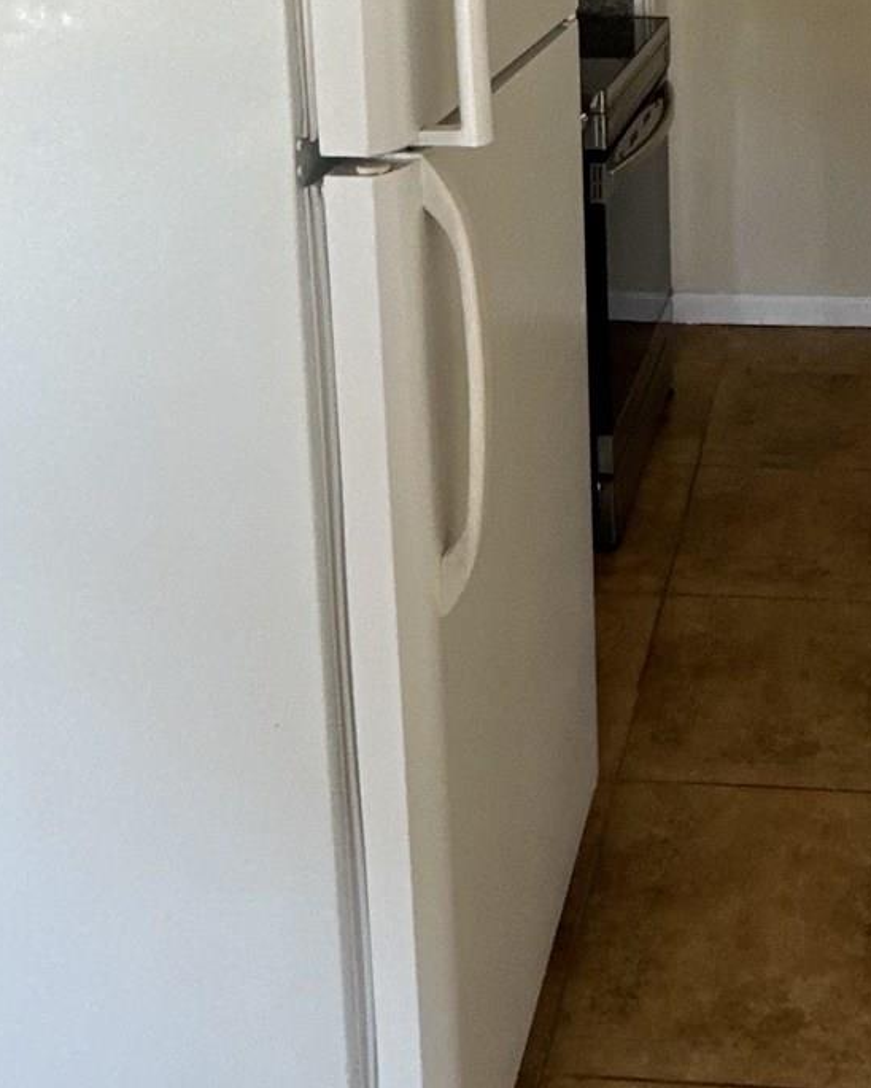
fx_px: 1481
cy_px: 19
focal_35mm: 46
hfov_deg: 31.5
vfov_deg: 36.5
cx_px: 753
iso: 320
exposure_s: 1/81
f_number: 2.2
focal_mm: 2.22
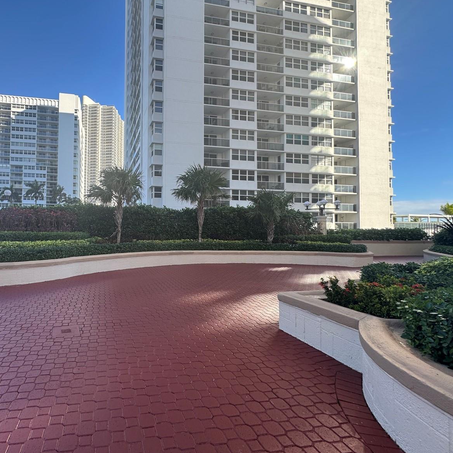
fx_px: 252
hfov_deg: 80.5
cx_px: 143
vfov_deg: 84.0
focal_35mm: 17
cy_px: 223
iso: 40
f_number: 2.2
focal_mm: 2.22
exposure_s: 1/335
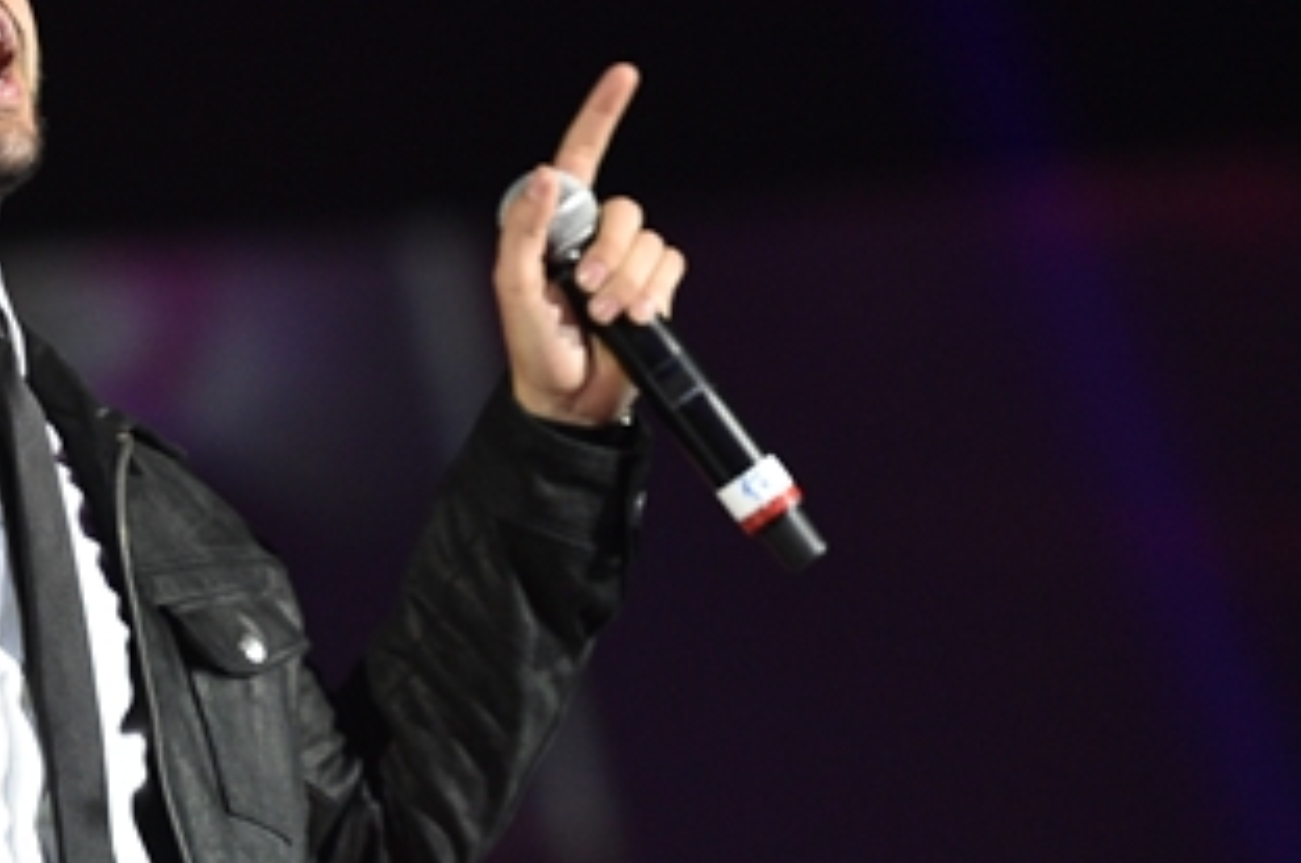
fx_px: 13748
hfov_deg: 5.4
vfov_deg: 3.6
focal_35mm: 381
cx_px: -71
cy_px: 281
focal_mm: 170
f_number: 4
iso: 3200
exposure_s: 1/250
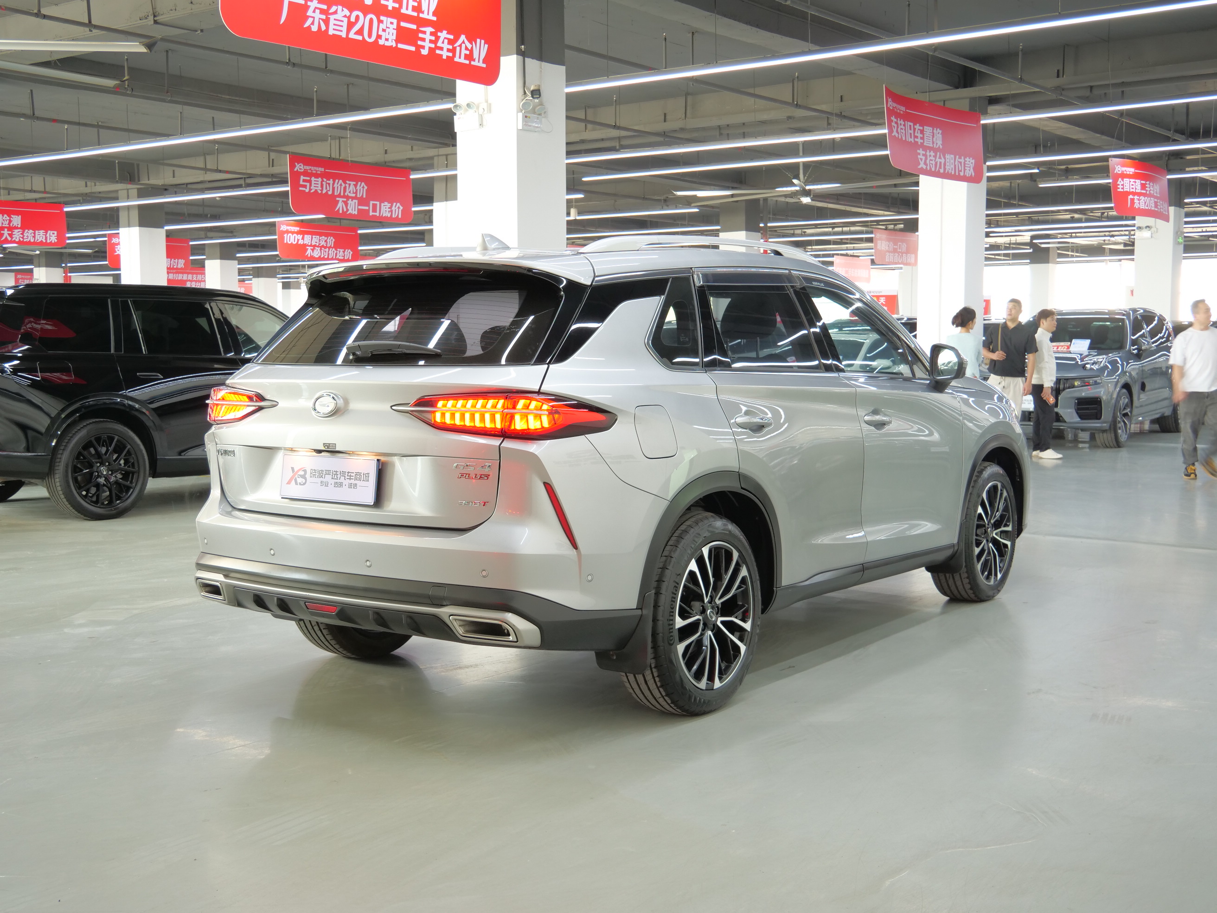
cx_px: 608
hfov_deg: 51.4
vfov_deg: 39.7
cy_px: 456
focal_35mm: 36
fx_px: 1266
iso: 400
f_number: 3.9
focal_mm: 18
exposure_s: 1/15
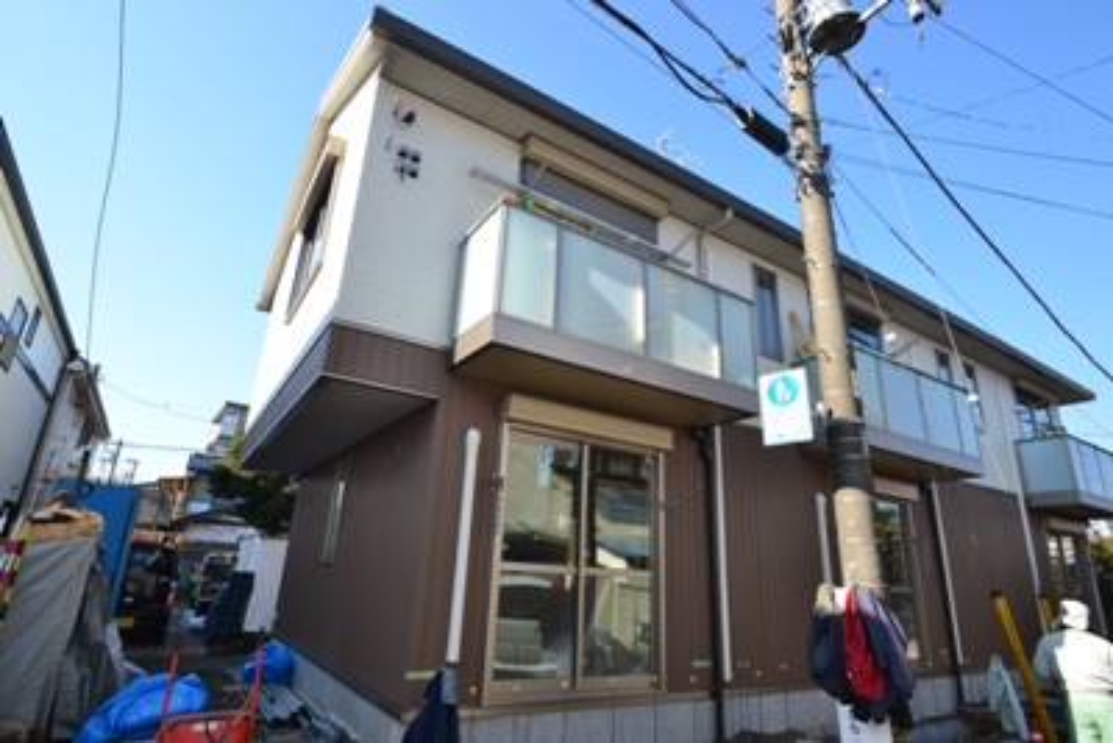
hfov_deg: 90.0
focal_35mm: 18
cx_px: 556
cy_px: 372
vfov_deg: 67.4
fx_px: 557
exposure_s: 1/320
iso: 400
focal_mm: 12
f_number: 10
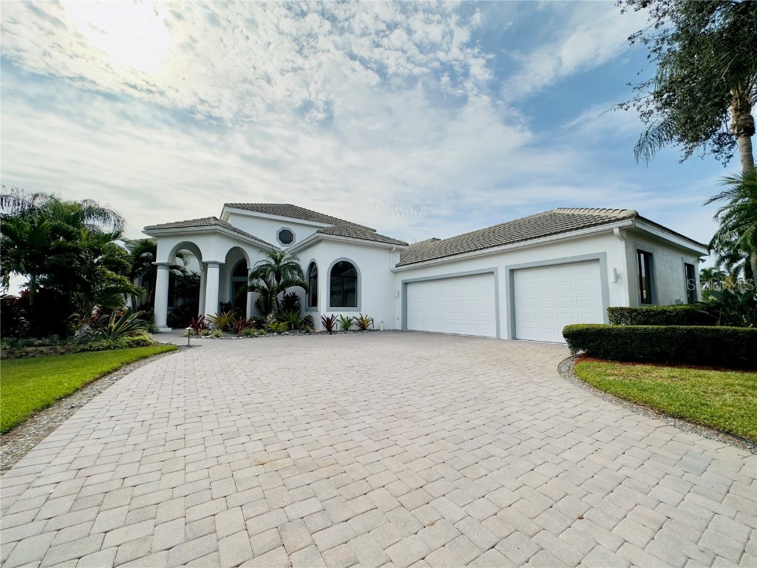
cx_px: 378
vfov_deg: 85.7
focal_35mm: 14
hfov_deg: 102.1
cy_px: 284
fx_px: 306
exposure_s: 1/4000
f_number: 2.2
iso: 50
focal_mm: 2.22
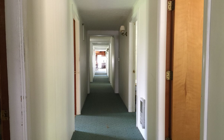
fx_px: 189
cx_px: 112
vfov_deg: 40.6
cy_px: 75
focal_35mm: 31
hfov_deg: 61.2
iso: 100
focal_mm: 4.15
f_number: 2.2
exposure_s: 1/10
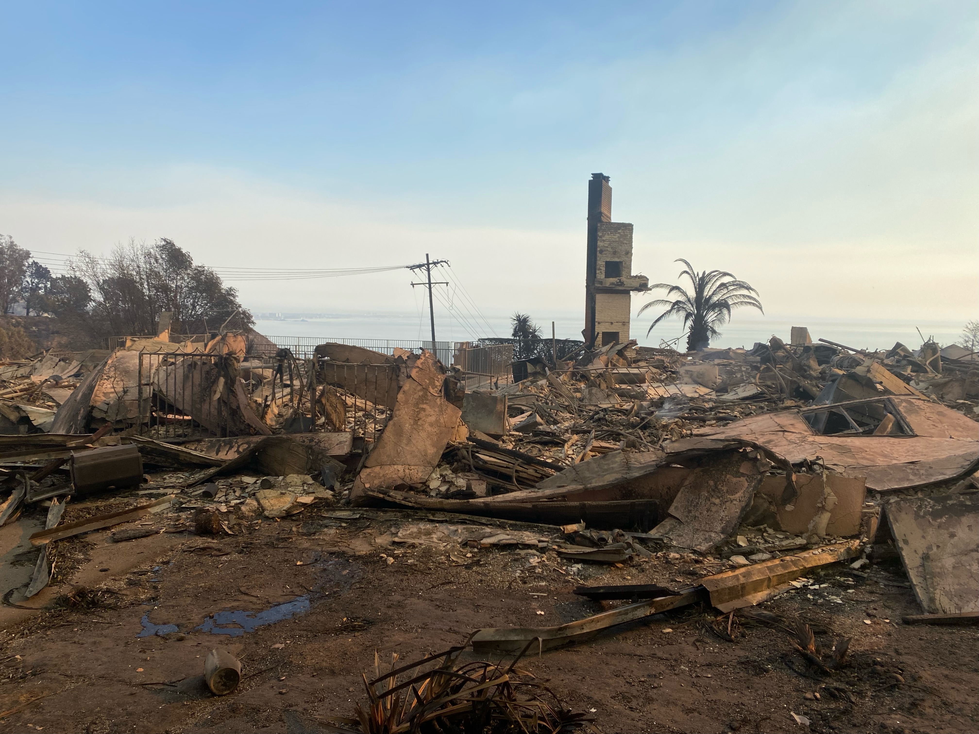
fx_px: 735
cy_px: 367
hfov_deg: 67.3
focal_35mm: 26
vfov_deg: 53.1
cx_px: 490
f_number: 1.8
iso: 32
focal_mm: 4.25
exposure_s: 1/3205
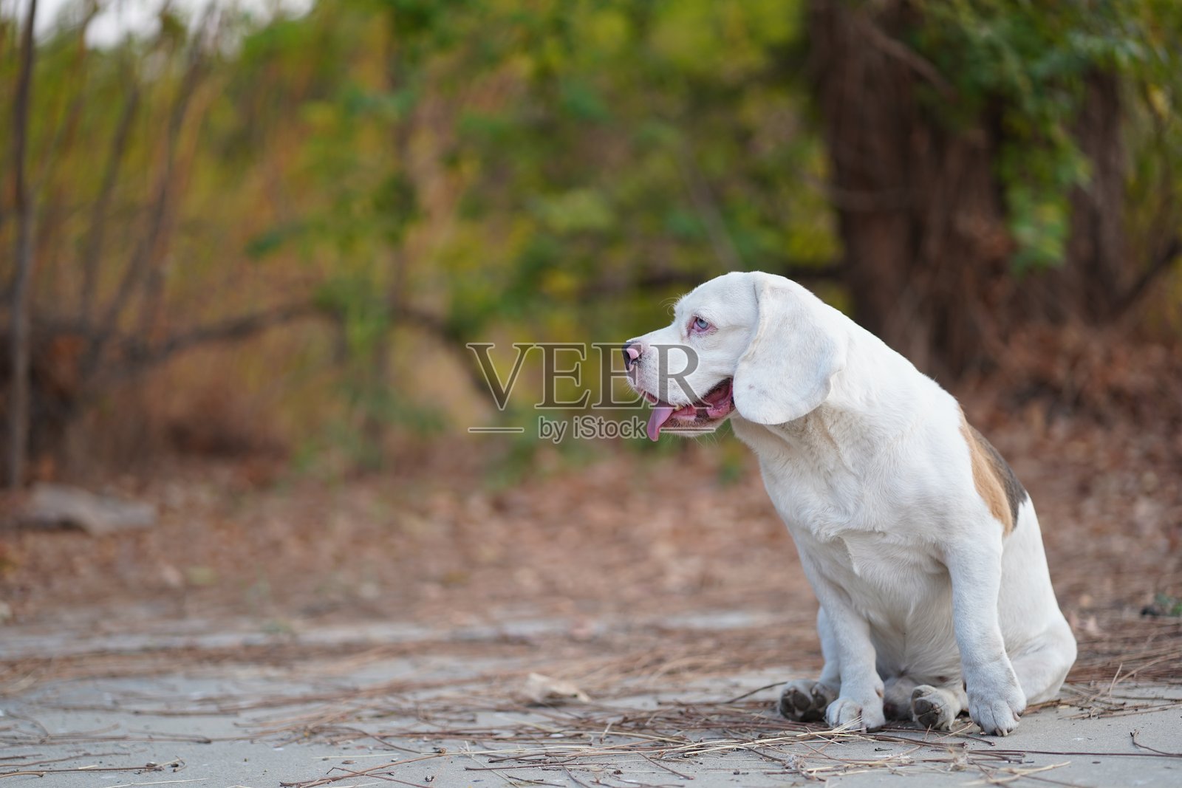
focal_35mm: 85
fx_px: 2791
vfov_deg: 16.1
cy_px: 394
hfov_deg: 23.9
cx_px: 591
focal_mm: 85
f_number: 1.8
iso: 160
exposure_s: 1/500
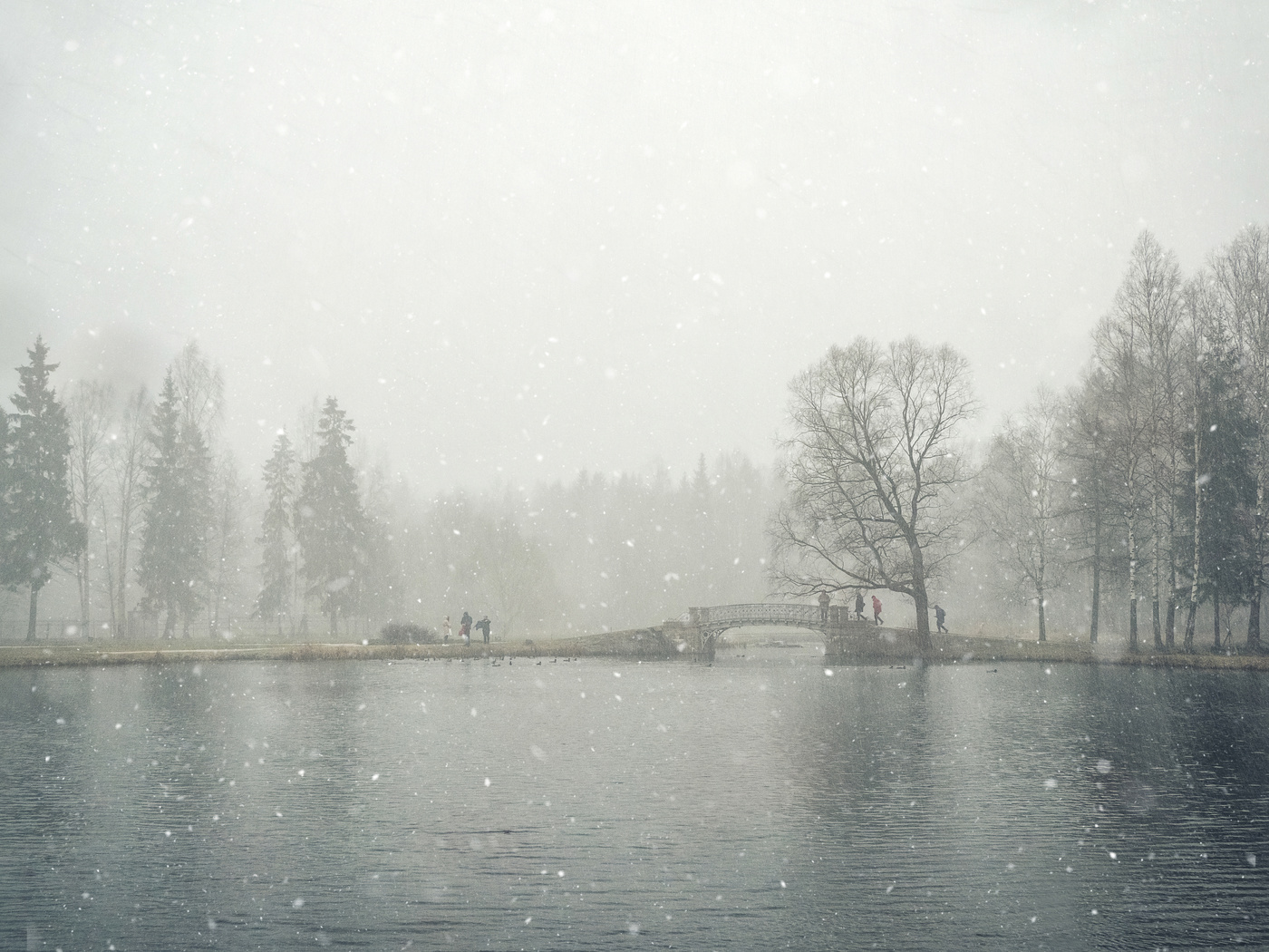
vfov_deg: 36.0
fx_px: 1466
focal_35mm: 40
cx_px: 634
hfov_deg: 46.8
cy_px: 476
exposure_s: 1/25
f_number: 8
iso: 640
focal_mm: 20
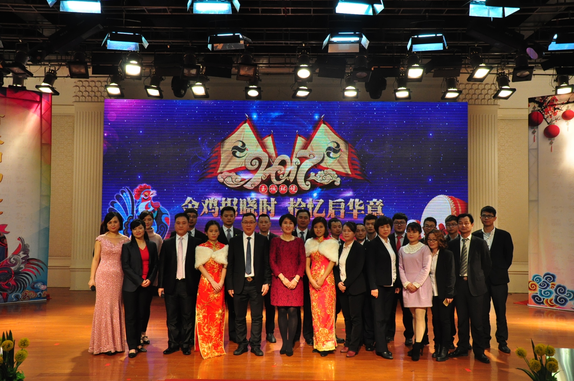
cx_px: 287
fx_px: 597
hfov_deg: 51.3
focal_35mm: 38
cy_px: 190
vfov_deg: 35.4
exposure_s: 1/200
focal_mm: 25
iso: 1600
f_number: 7.1
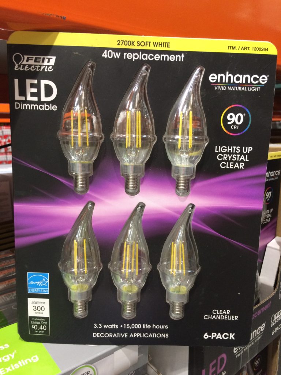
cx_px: 140
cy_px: 188
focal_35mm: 29
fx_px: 314
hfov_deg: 48.2
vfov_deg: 61.7
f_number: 2.2
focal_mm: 4.15
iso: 125
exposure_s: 1/30
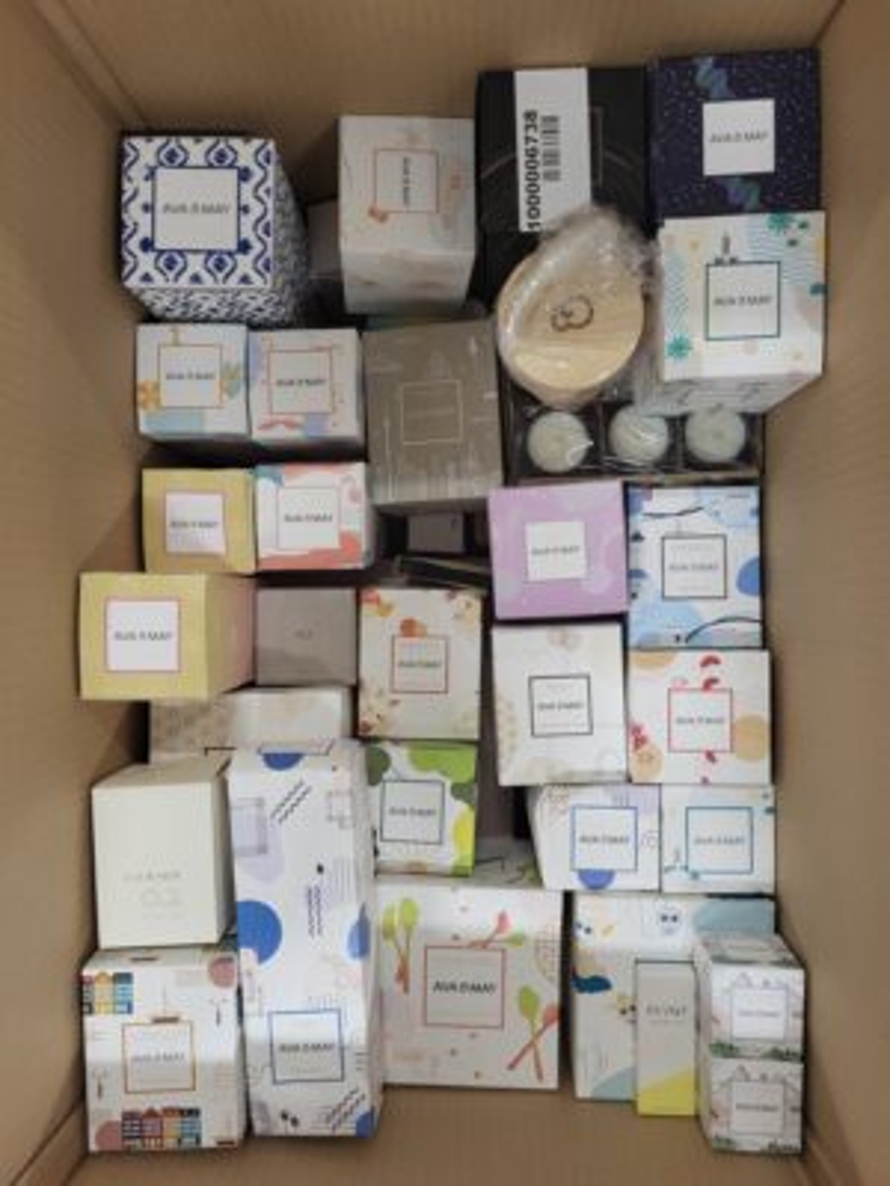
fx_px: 891
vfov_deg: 67.3
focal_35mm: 26
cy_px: 593
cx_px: 445
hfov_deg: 53.1
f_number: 1.8
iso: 160
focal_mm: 5.4
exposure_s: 1/50
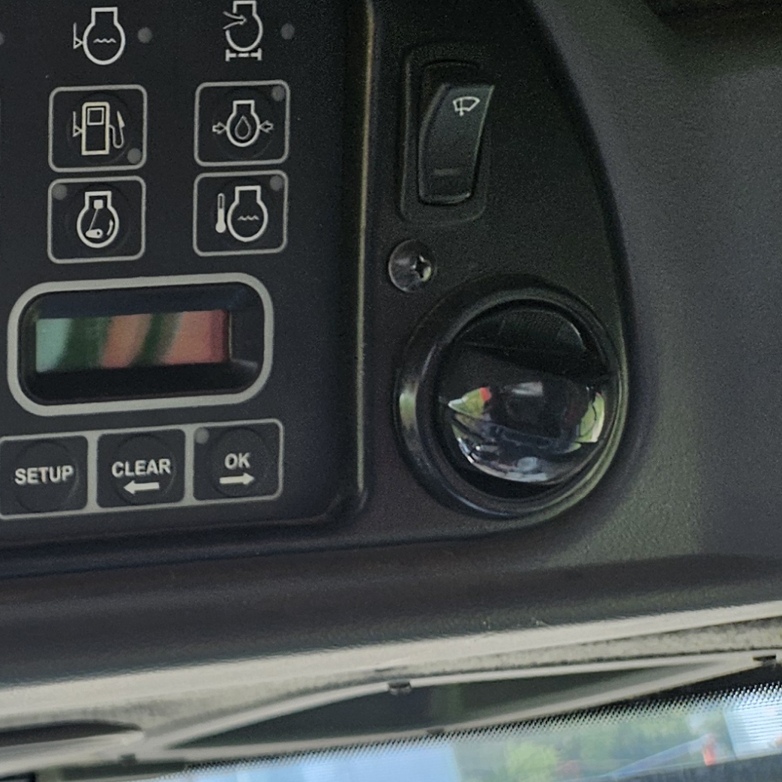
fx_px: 1994
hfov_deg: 17.2
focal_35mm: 78
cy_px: 339
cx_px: -706
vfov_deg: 22.2
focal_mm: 5.4
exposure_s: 1/154
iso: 25
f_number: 1.8
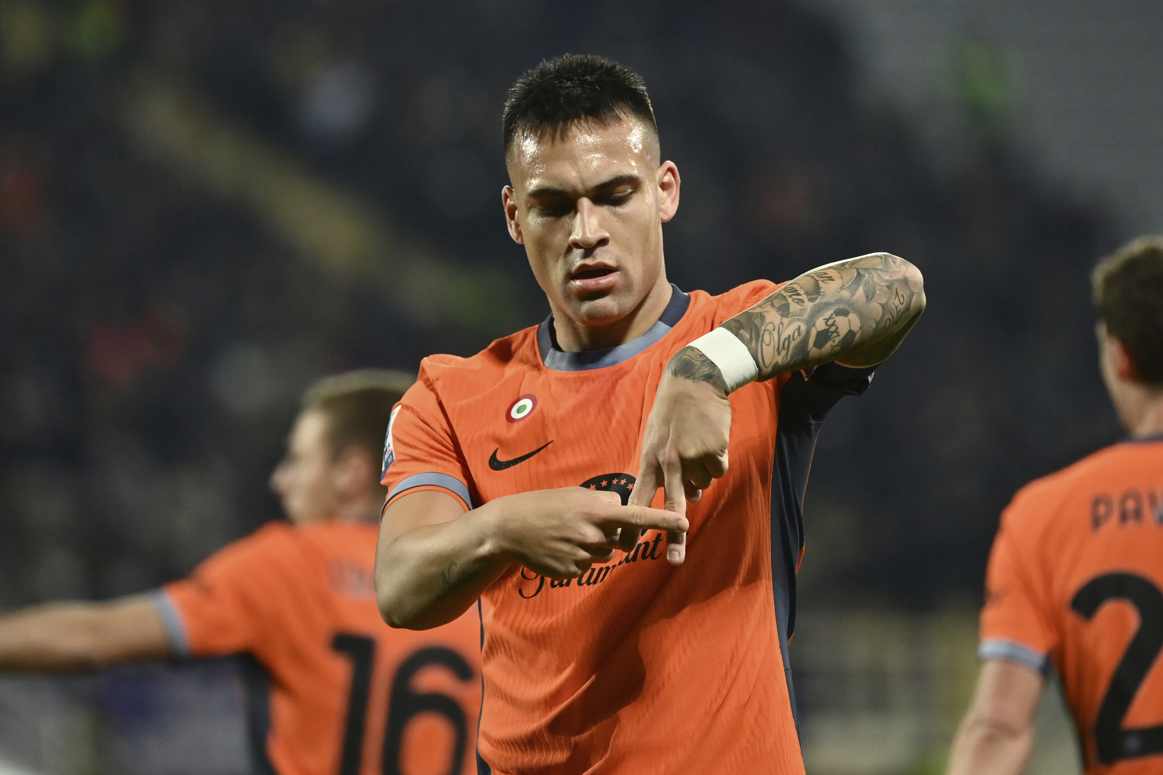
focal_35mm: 320
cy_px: 388
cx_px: 582
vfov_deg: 4.3
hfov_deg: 6.4
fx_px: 10337
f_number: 4
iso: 2000
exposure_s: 1/1600
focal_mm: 320
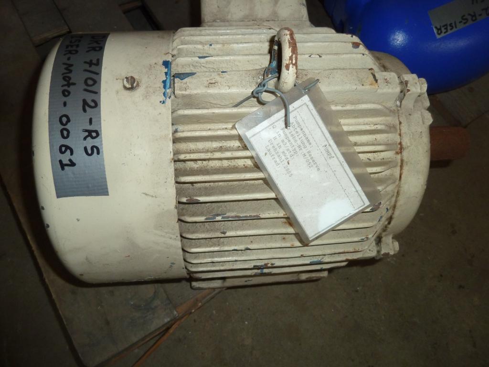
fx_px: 353
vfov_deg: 54.9
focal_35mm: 25
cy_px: 184
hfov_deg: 69.4
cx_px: 244
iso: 160
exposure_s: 1/30
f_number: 3.3
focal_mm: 4.1
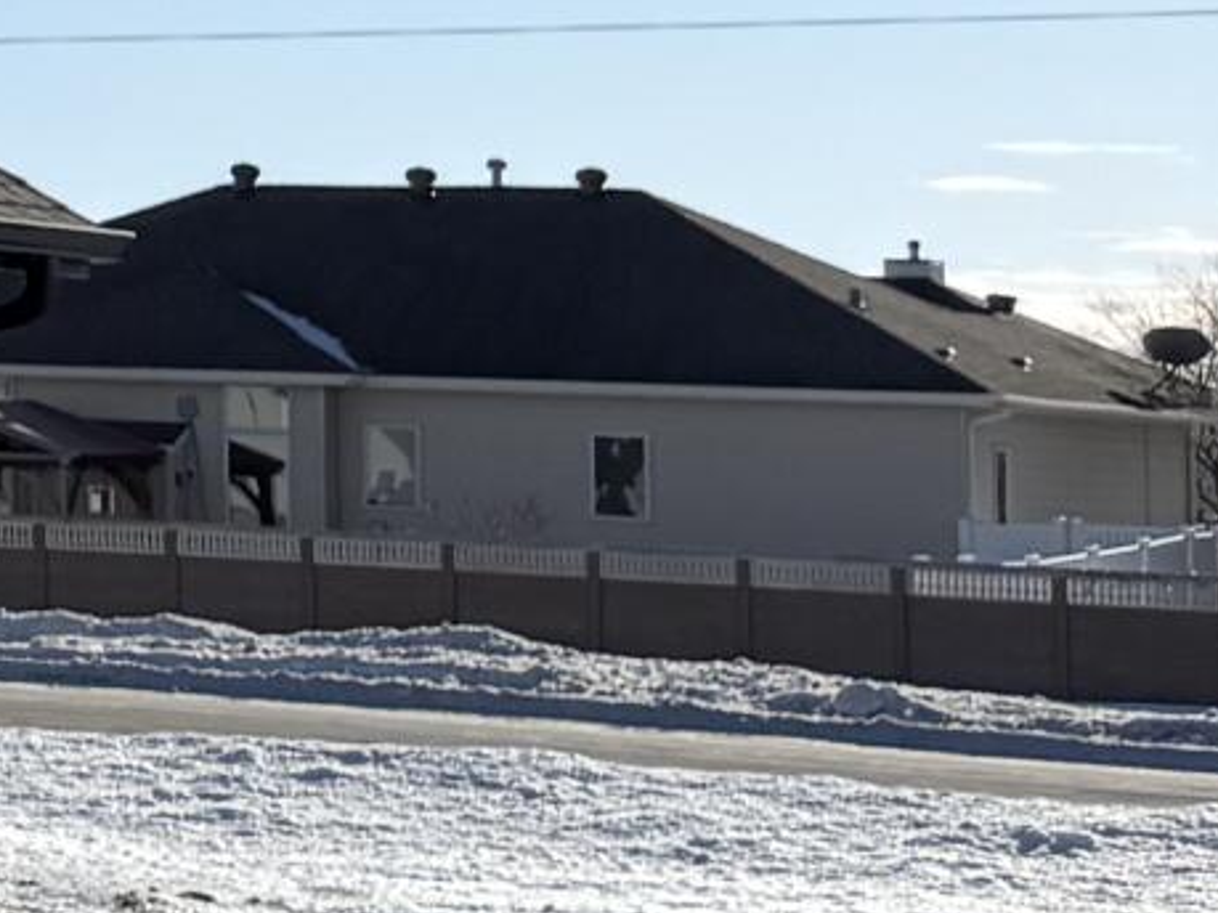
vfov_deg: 9.3
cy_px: -252
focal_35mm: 157
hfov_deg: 9.4
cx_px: -2616
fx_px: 5523
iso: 80
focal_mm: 6.76
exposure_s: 1/7353
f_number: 1.78
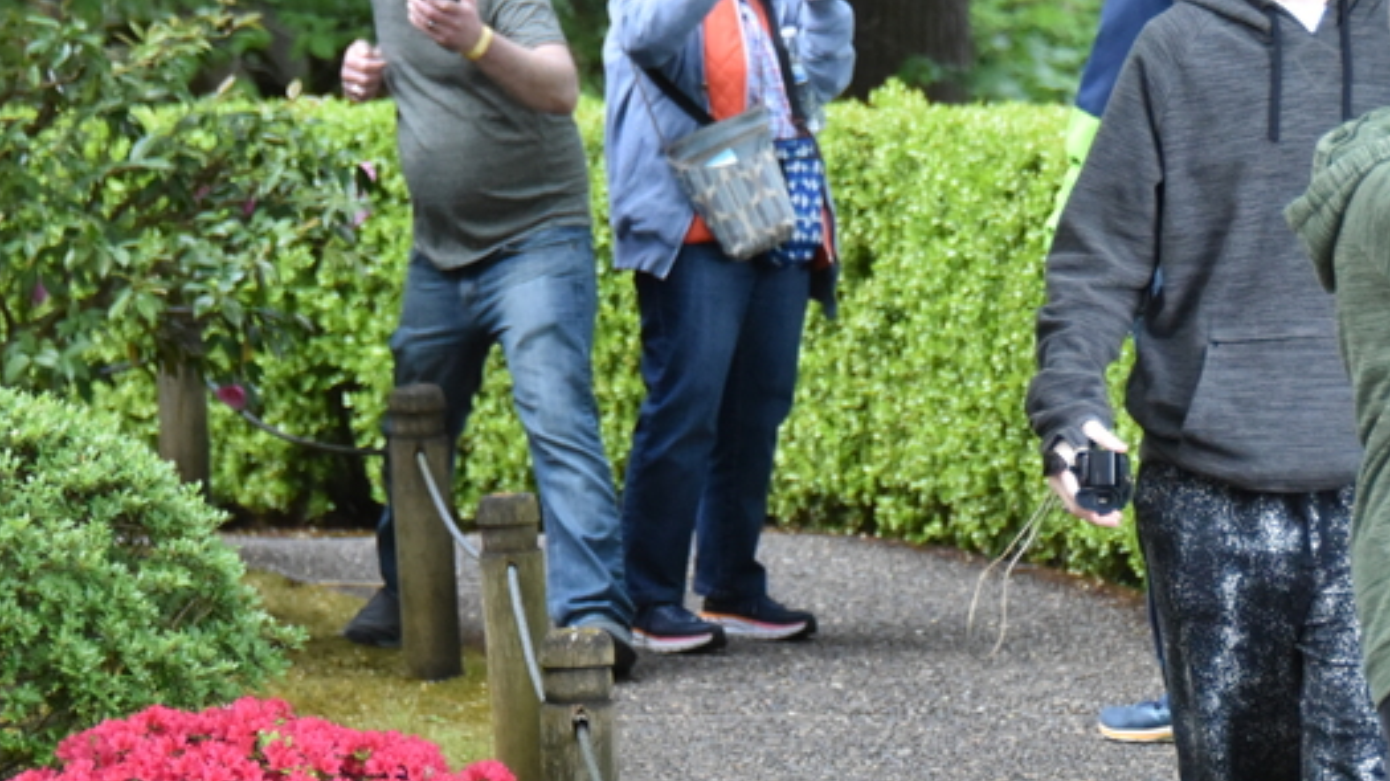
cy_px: 297
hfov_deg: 6.2
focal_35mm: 345
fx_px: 12713
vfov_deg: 3.5
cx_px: 1197
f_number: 5.6
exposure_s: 1/320
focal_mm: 135
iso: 3600
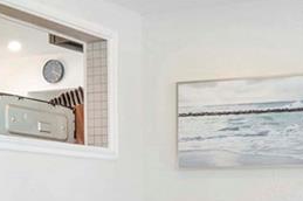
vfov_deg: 13.0
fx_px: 858
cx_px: 159
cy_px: 241
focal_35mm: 102
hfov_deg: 20.0
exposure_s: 1/5
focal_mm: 11
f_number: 10
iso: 800
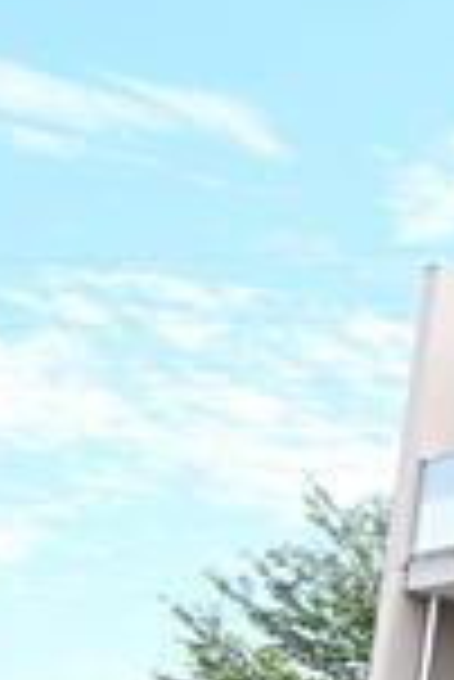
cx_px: 1290
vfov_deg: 19.6
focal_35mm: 103
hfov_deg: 10.3
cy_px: 540
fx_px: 1944
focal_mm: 26
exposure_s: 1/320
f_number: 9
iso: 500
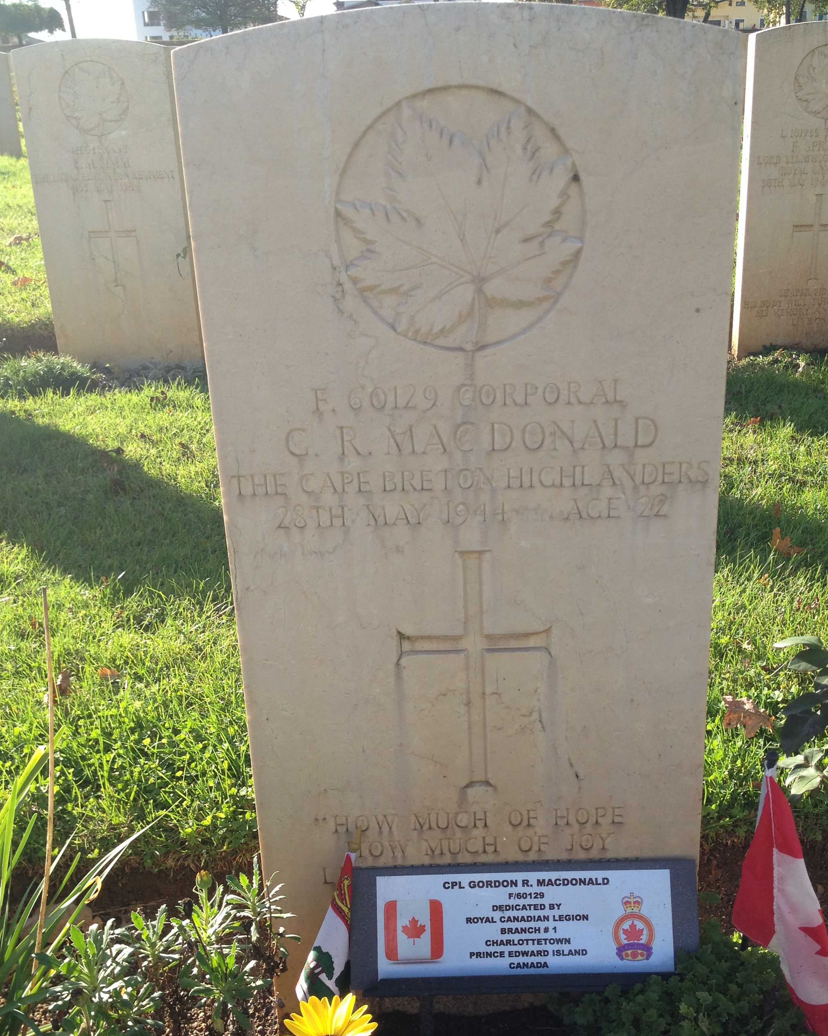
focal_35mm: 44
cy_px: 619
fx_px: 1348
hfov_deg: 34.1
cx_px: 481
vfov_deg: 41.8
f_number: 2.4
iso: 50
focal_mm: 4.28
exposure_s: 1/406
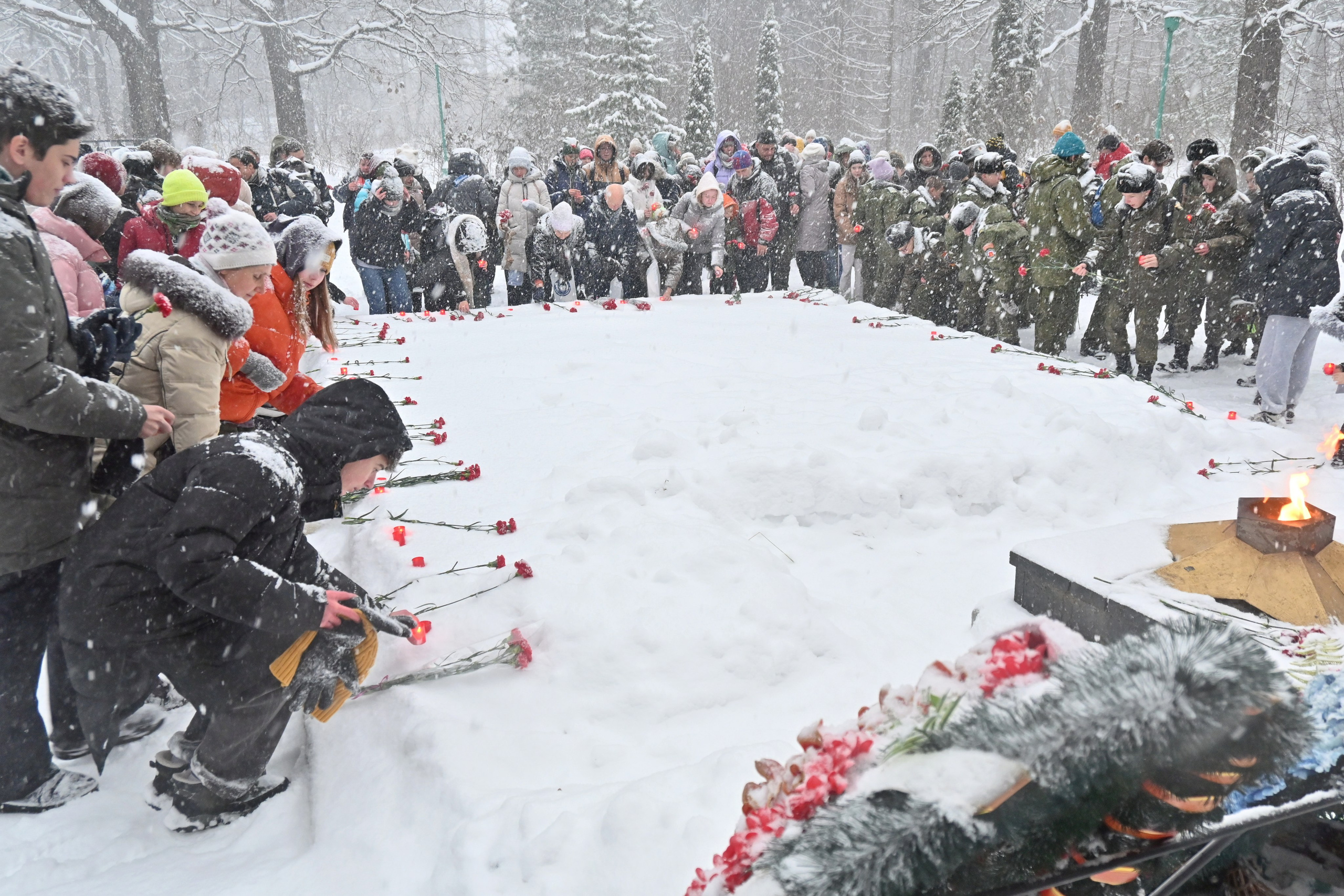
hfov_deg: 64.6
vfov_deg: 45.7
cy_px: 448
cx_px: 672
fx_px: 1064
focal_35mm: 28
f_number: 5
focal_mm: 19
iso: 800
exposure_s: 1/125
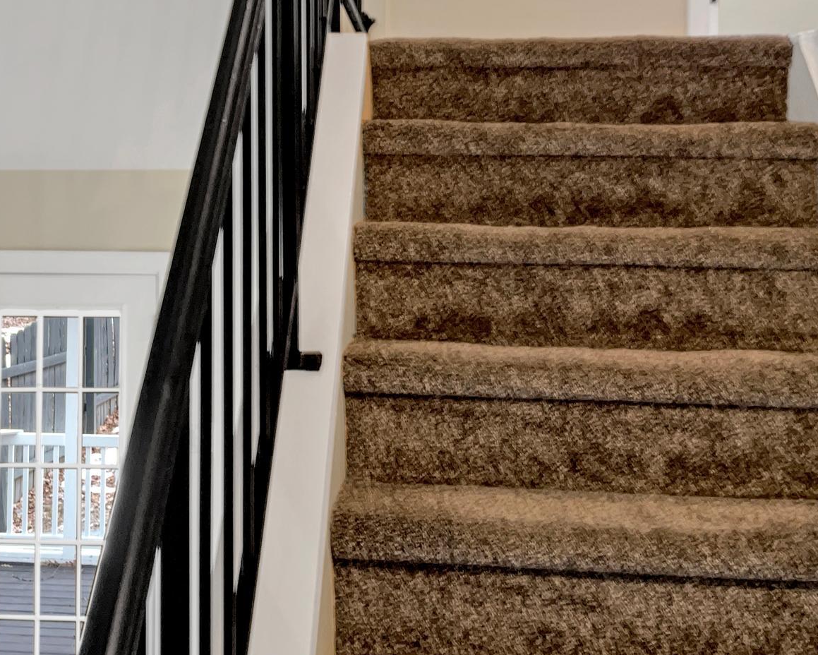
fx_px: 1211
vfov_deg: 30.1
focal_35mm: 50
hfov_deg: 37.1
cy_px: 224
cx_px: 300
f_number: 1.8
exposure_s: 1
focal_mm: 3
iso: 16
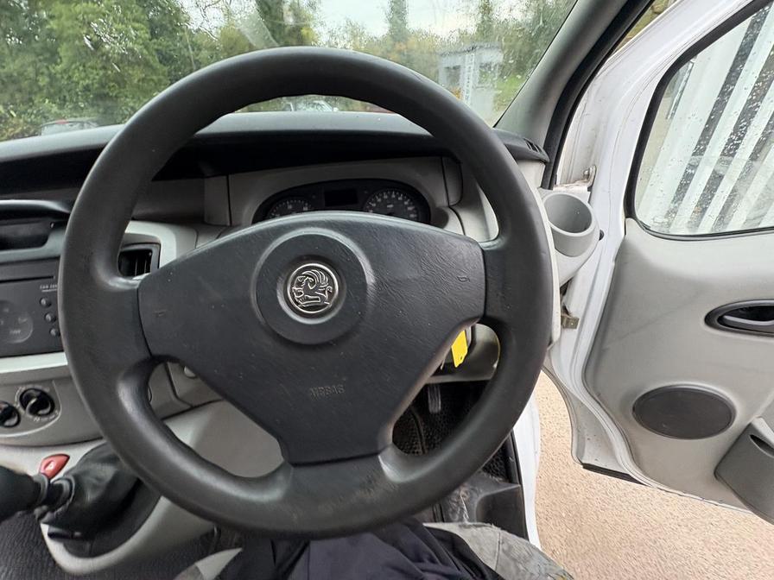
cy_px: 290
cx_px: 387
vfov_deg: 85.7
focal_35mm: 14
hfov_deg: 102.1
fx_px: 313
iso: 125
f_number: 2.2
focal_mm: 2.22
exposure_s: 1/99
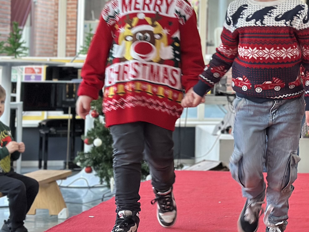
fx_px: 875
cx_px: 283
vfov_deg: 15.0
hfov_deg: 19.6
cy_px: 36
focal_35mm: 98
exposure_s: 1/40
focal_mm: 6.86
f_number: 1.78
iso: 400
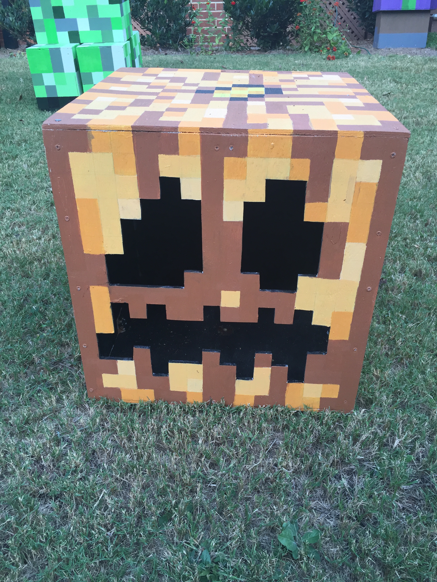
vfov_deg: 61.7
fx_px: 488
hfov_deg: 48.2
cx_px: 218
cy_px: 291
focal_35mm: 29
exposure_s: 1/120
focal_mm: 4.15
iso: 50
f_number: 2.2
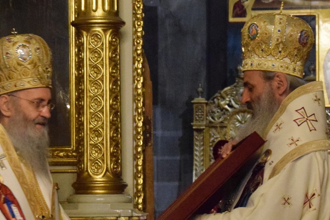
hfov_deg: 9.6
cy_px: 134
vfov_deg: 6.4
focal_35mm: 214
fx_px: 1962
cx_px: 115
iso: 6400
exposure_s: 1/60
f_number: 5
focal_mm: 58
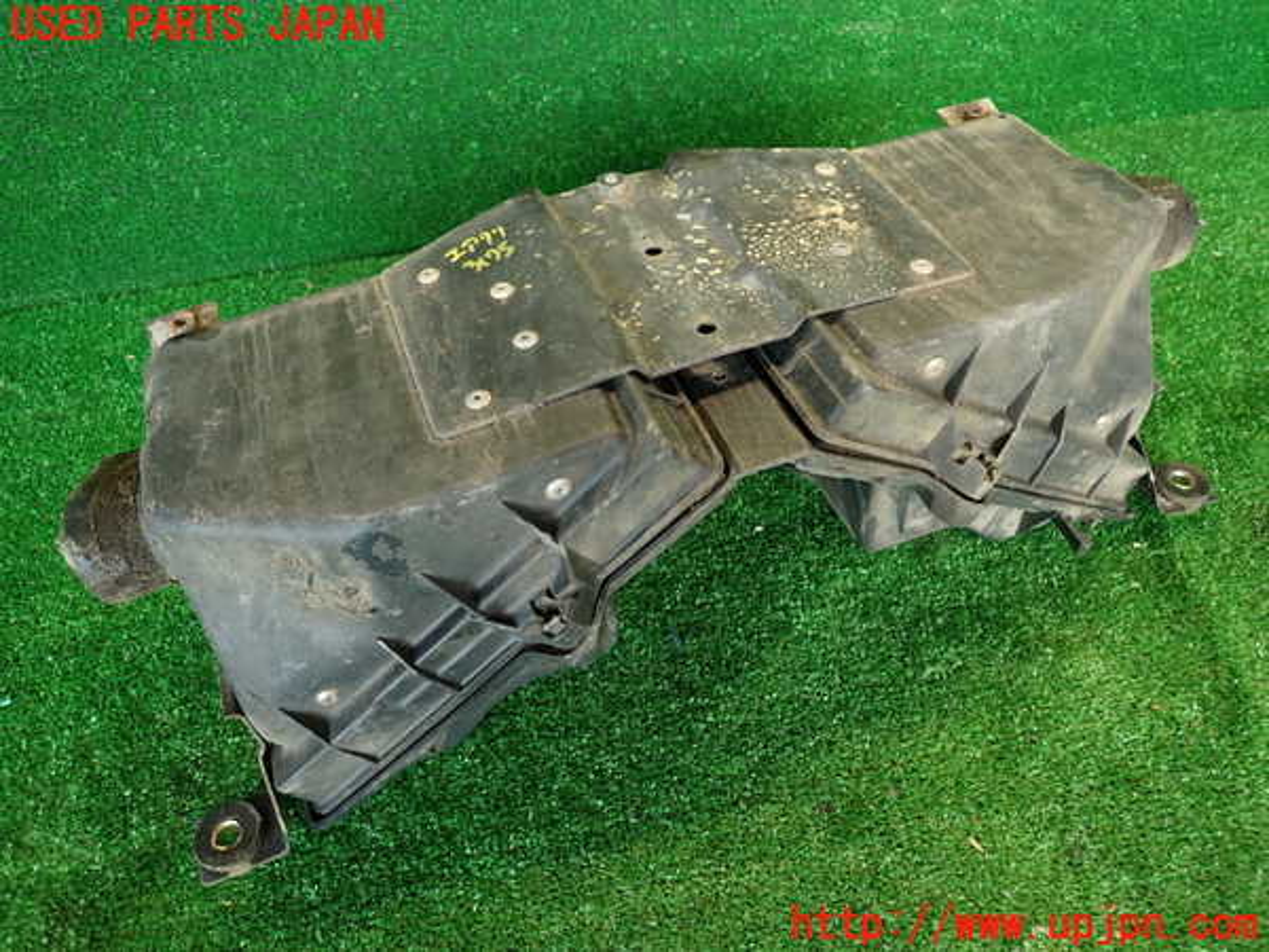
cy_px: 476
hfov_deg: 69.4
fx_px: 916
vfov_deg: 54.9
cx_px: 634
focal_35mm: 25
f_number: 2
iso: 200
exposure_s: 1/50
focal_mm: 4.5
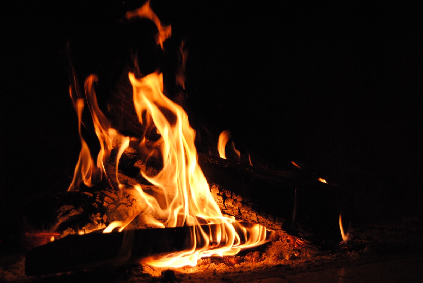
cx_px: 212
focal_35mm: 51
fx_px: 600
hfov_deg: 38.8
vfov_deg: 26.5
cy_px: 142
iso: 800
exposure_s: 1/200
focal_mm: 34
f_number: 4.5
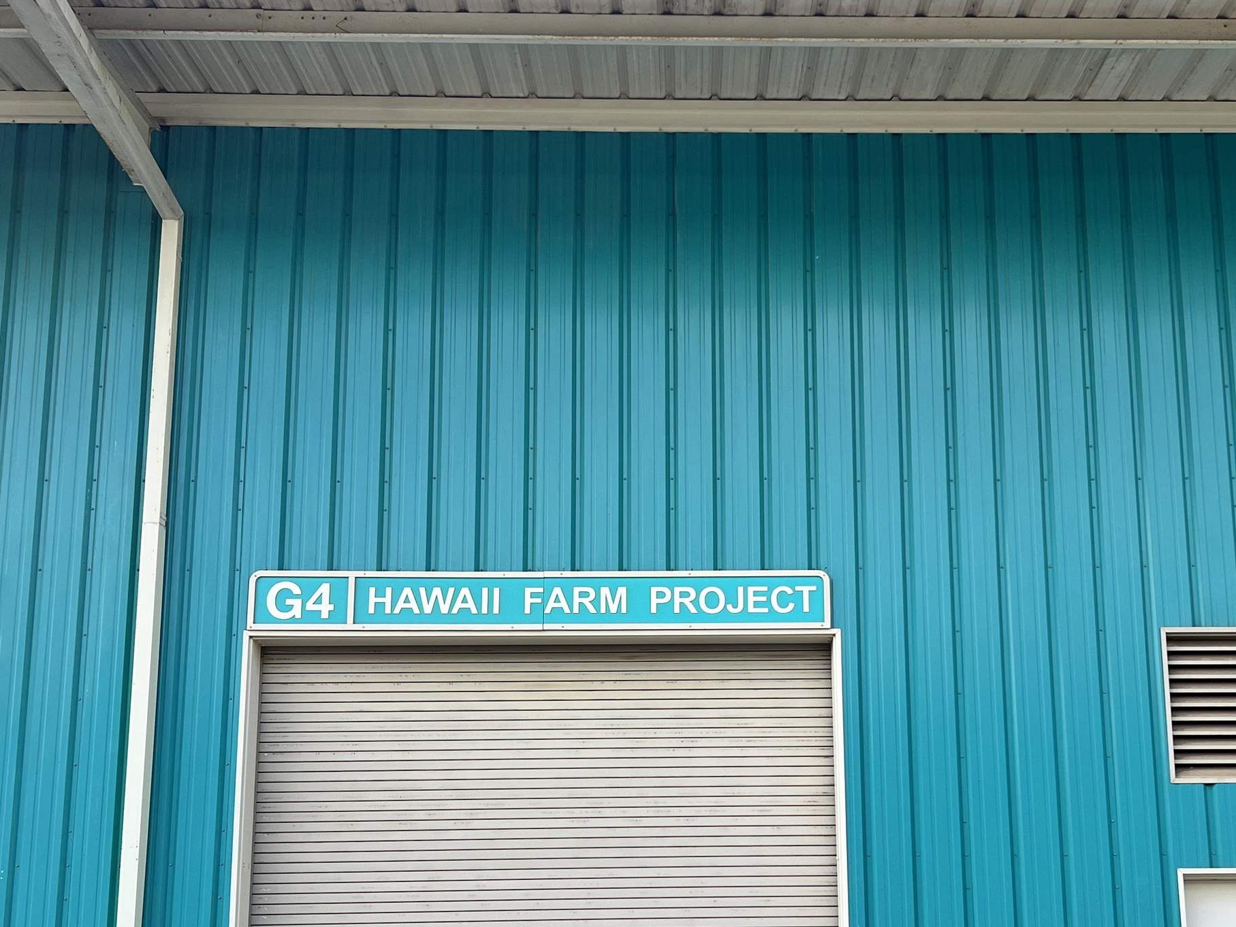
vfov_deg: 32.5
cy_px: 653
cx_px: 724
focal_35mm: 44
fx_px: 1571
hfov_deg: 42.8
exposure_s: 1/1159
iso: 50
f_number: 1.5
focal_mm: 5.7
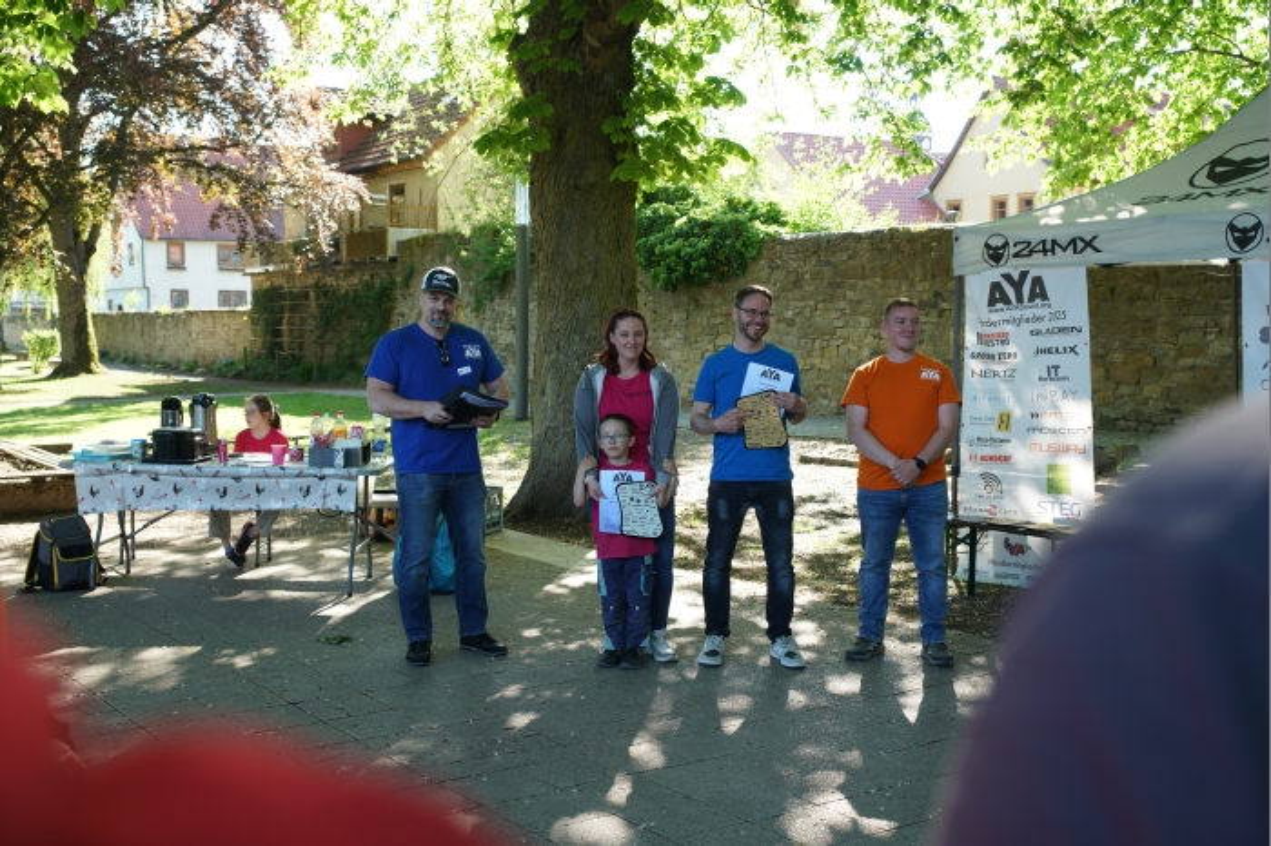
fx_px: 1411
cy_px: 423
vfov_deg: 33.4
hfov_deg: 48.5
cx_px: 636
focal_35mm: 40
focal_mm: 40
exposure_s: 1/250
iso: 500
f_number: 4.5
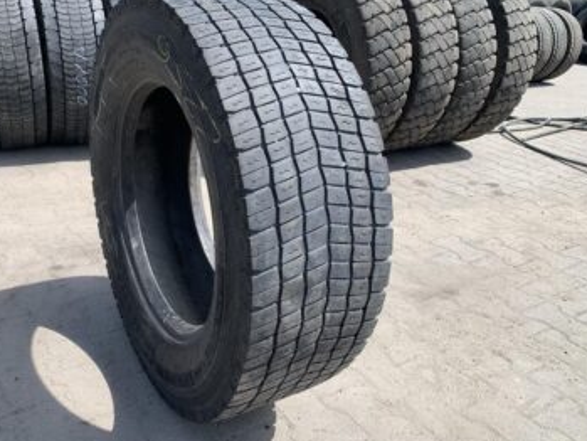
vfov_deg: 44.2
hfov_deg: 56.5
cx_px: 242
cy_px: 213
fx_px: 543
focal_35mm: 32
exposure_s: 1/1021
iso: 25
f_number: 1.8
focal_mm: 4.25
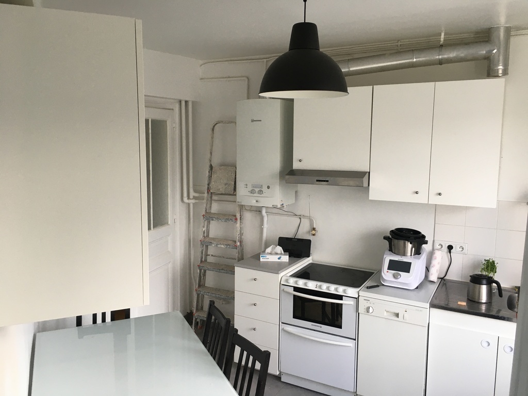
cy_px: 198
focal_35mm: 29
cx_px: 264
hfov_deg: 61.7
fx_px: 442
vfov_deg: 48.2
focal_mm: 4.15
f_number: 2.2
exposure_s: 1/33
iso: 40
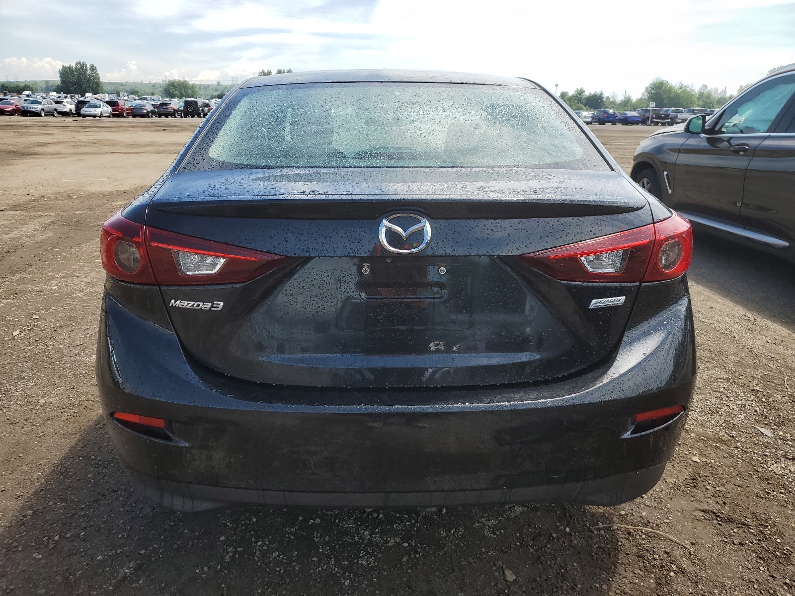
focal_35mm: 26
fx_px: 597
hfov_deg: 67.3
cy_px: 298
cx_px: 398
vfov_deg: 53.1
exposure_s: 1/2000
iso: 50
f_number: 1.5
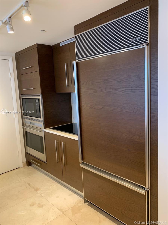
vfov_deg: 67.3
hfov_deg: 53.1
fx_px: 168
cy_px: 112
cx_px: 84
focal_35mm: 26
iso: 250
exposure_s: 1/60
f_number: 1.8
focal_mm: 4.25
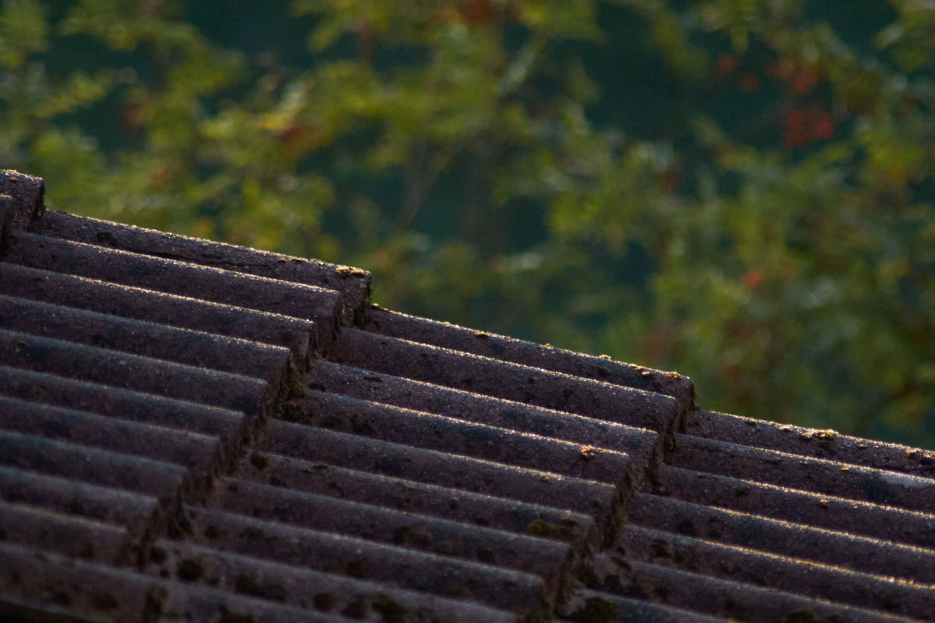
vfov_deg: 1.5
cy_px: 312
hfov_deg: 2.3
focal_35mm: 900
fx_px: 23373
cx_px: 468
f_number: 11
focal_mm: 600
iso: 6400
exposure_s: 1/2000
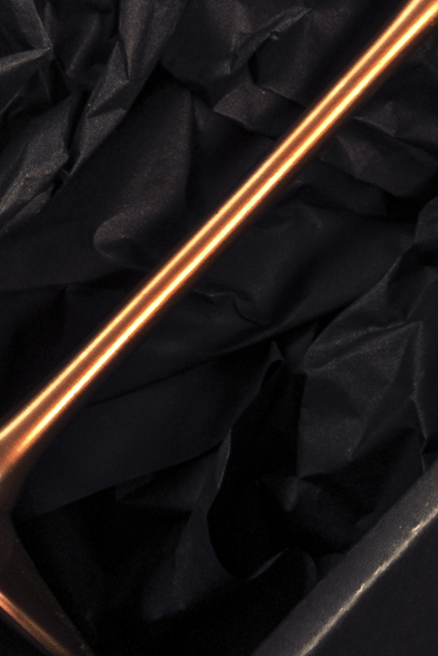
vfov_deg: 7.3
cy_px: -582
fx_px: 4961
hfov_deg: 5.0
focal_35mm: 272
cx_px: 650
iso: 50
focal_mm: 27
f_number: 8
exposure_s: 1/3
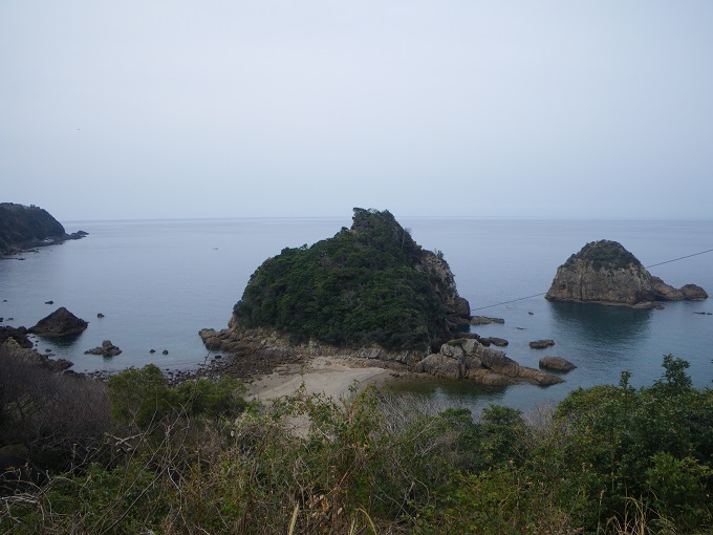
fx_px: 577
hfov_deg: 63.4
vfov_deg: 49.7
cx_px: 356
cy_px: 268
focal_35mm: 28
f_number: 4.2
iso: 50
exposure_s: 1/320
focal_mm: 5
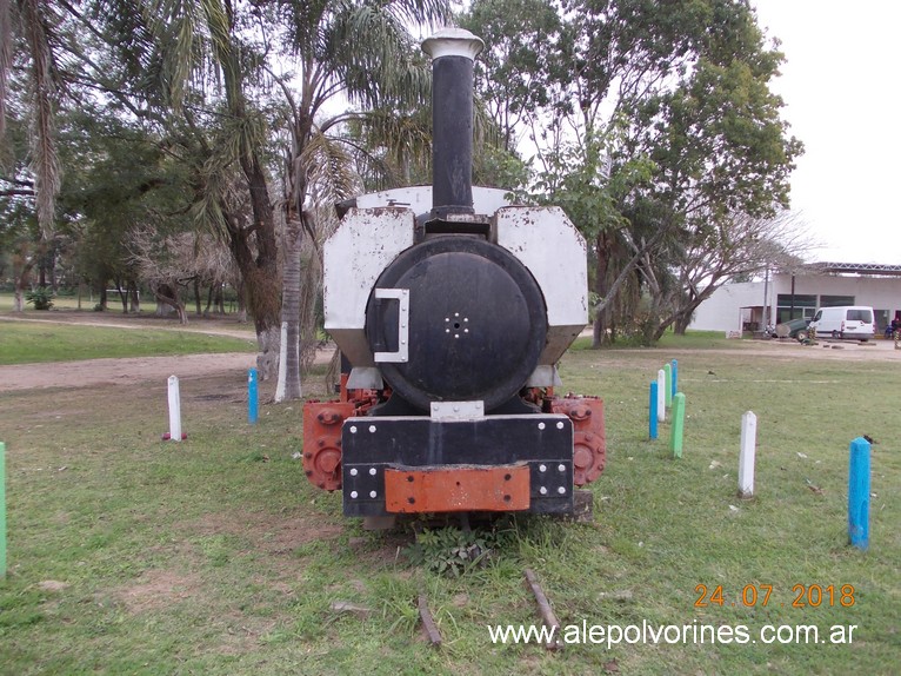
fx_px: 729
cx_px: 450
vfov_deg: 49.7
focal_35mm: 28
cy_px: 338
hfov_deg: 63.5
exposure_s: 1/320
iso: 80
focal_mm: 4
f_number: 2.7
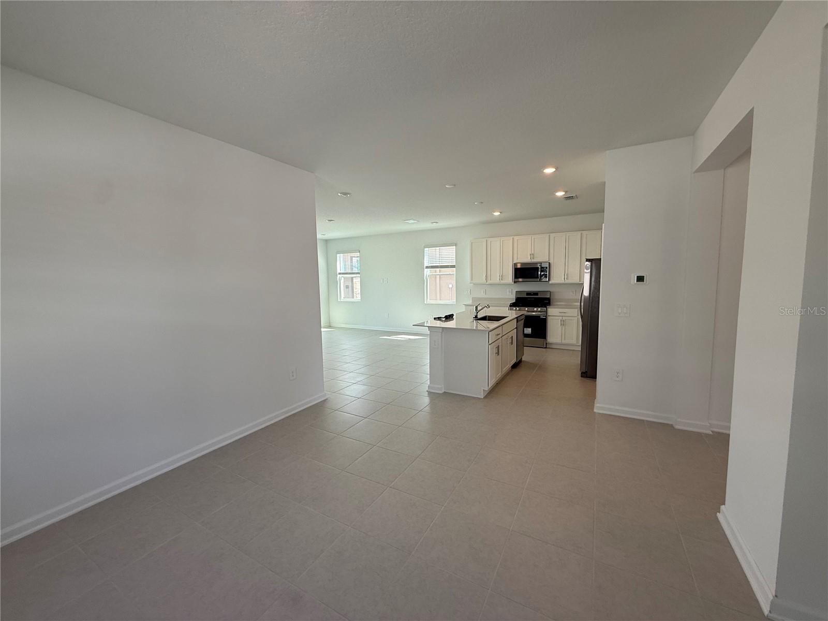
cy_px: 310
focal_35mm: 14
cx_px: 414
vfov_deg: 85.7
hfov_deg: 102.1
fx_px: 335
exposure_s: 1/139
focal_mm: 2.22
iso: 50
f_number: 2.2
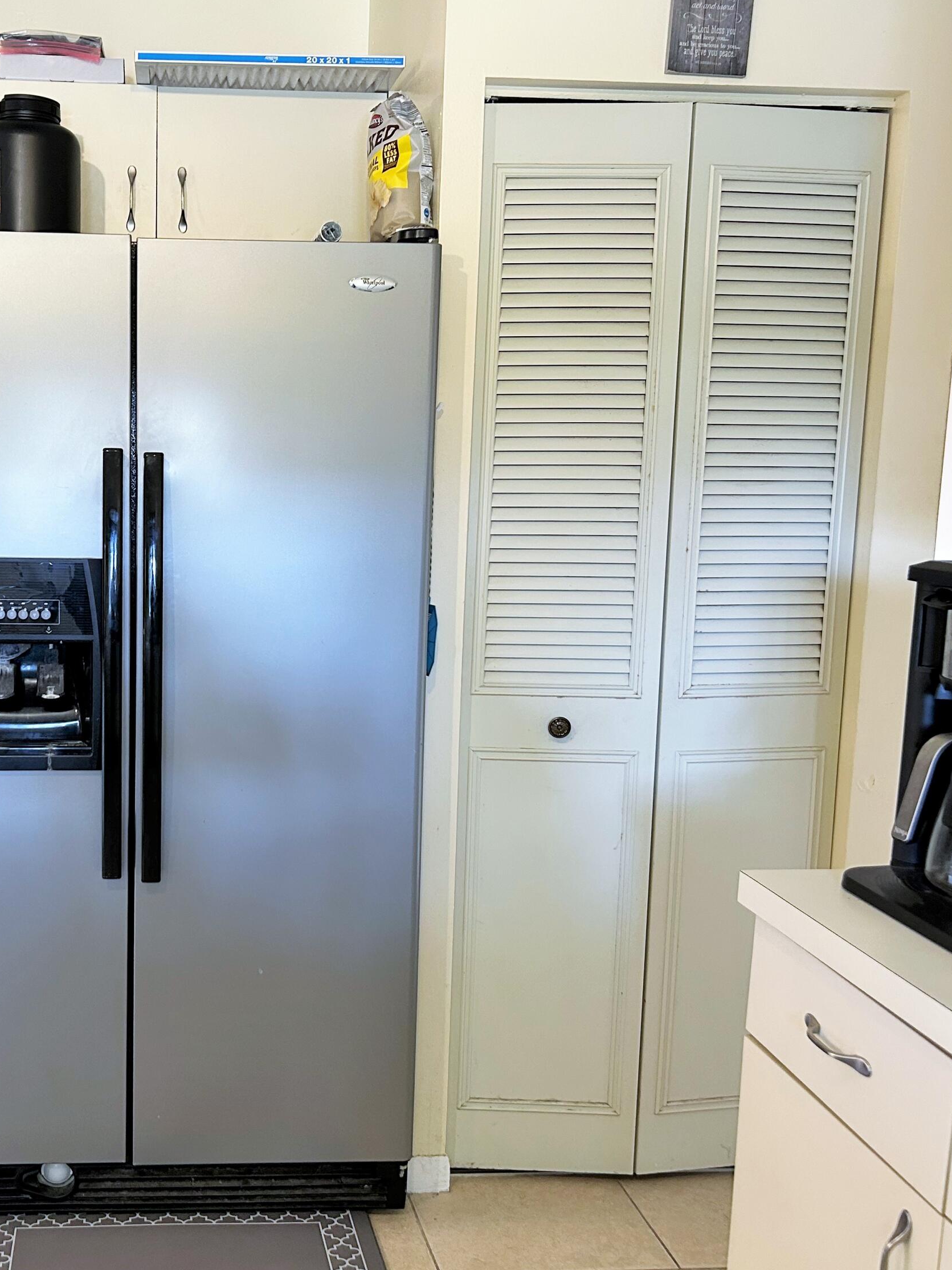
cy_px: 636
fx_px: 1284
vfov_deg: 52.6
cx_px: 209
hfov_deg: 39.3
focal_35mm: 35
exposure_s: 1/60
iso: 200
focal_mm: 5.7
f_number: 1.5
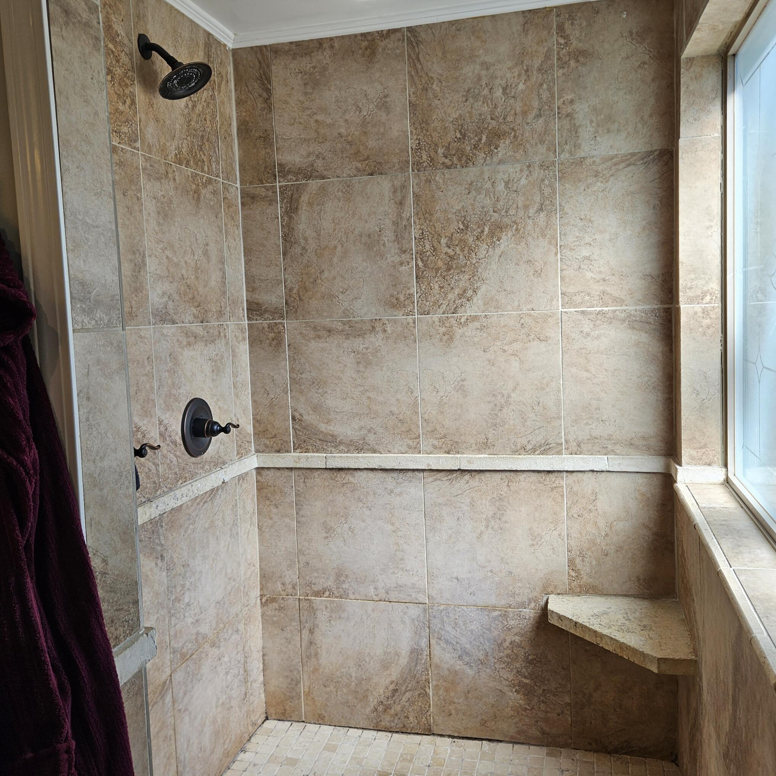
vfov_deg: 54.0
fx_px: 761
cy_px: 368
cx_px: 383
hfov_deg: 54.0
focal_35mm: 30
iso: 25
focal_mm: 5.4
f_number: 1.8
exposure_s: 1/149
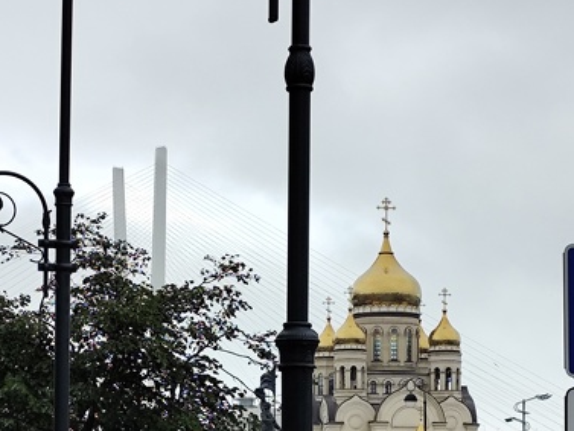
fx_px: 2040
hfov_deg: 16.0
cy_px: 483
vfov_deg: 11.9
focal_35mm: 123
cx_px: 301
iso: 50
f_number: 1.65
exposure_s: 1/405
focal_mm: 6.19
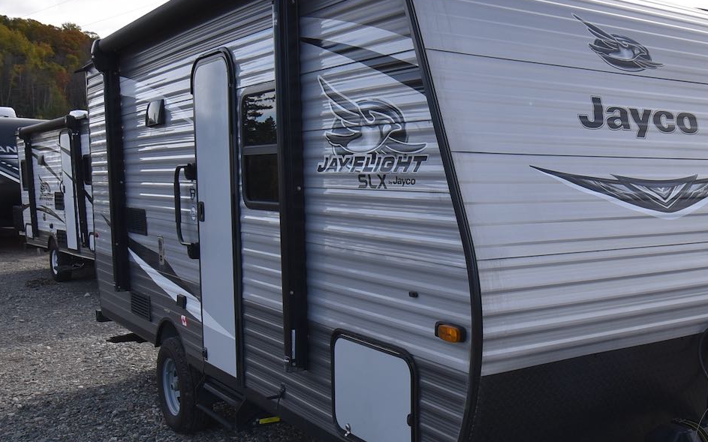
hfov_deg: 50.3
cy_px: 287
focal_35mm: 38
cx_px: 490
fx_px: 733
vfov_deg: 33.4
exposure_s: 1/320
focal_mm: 13
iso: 200
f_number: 9
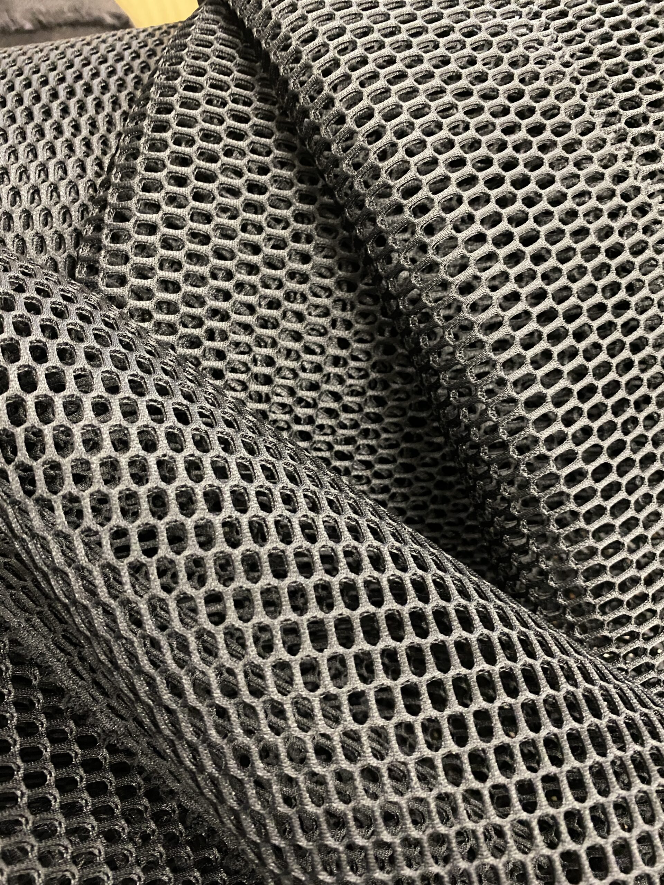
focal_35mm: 26
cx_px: 332
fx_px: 665
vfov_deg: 67.3
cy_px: 442
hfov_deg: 53.1
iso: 800
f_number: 1.8
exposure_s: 1/25
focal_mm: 4.25
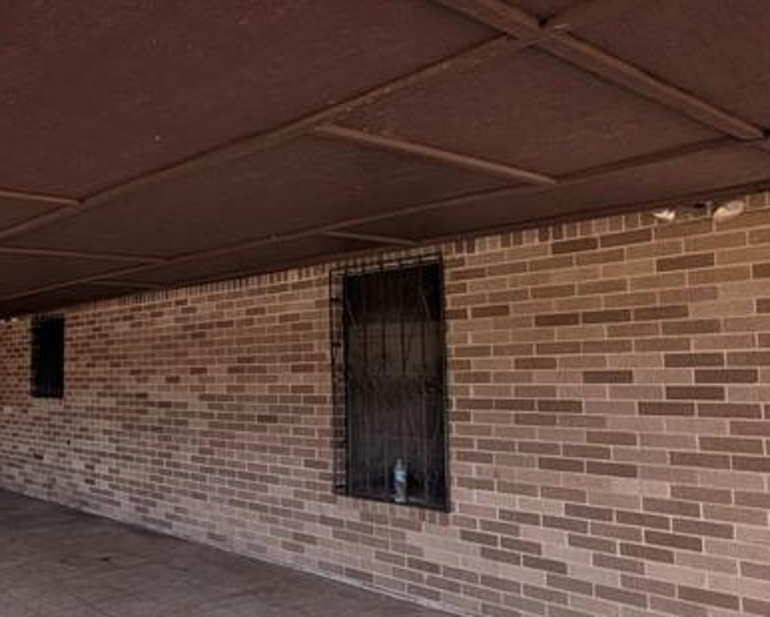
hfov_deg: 55.5
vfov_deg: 47.1
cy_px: 311
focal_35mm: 31
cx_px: 232
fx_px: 707
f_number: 1.95
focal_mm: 2.23
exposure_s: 1/1410
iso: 34
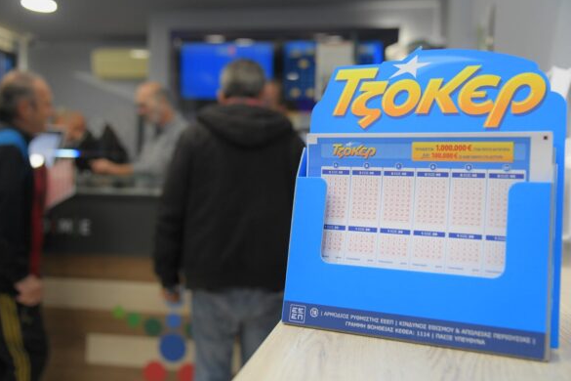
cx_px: 286
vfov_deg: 34.2
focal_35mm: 39
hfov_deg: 49.6
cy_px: 187
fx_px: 619
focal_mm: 38
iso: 1600
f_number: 4
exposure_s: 1/250
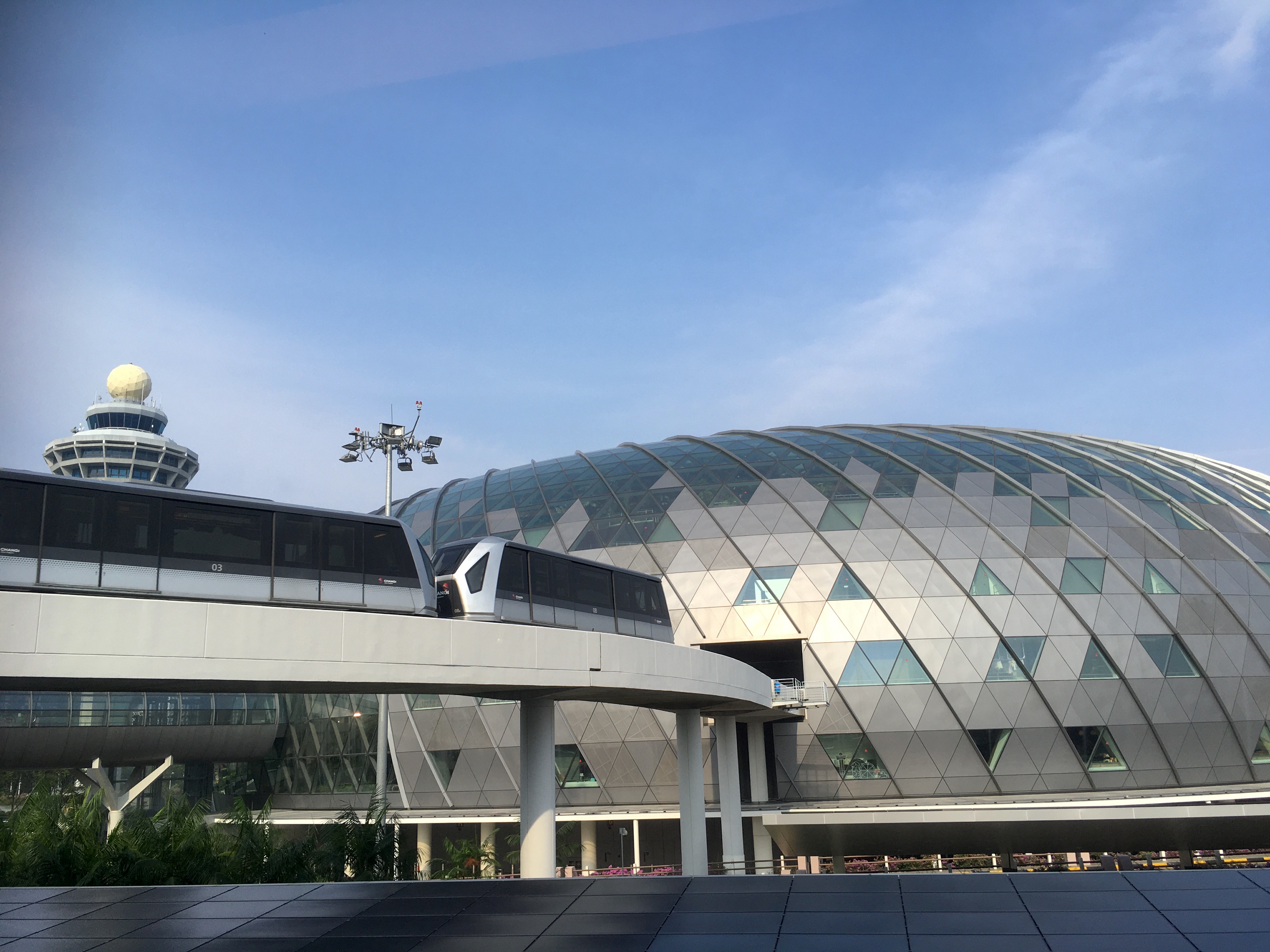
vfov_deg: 48.2
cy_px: 476
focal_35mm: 29
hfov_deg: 61.7
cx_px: 635
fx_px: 1064
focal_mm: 4.15
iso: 25
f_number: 2.2
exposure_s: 1/292
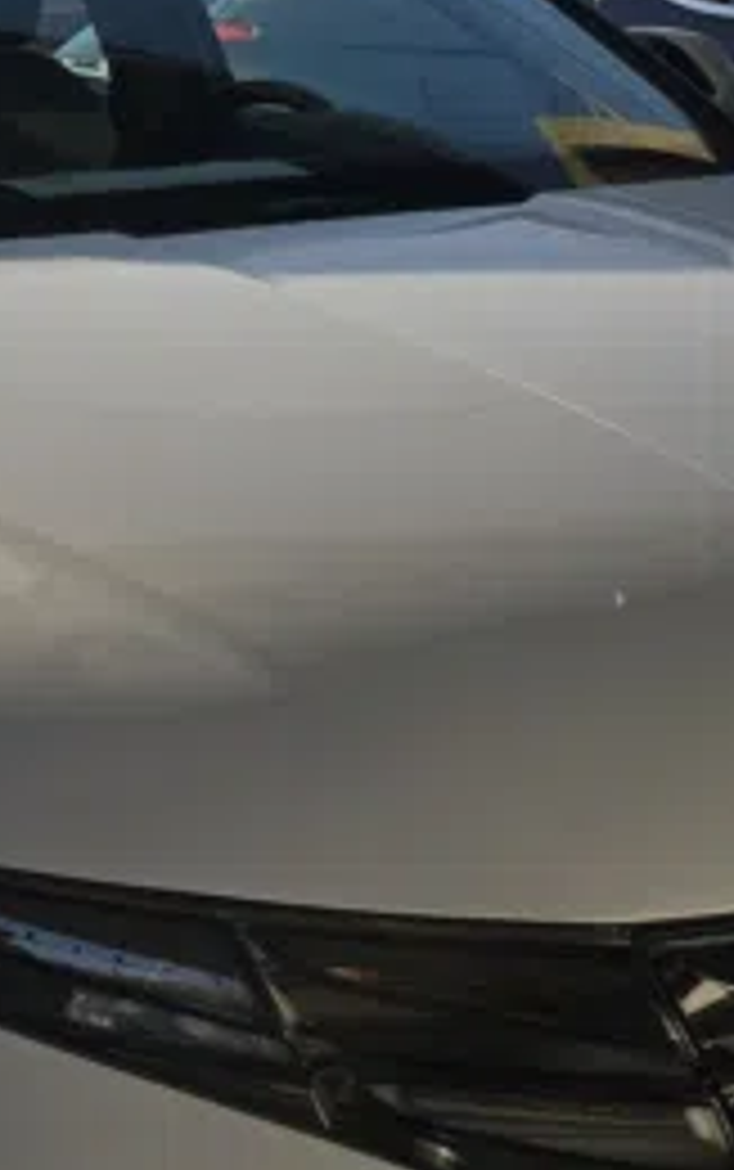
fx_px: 1916
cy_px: 508
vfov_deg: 33.9
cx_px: 18
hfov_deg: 21.0
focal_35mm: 60
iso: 12
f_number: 1.7
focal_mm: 6.3
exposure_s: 1/850
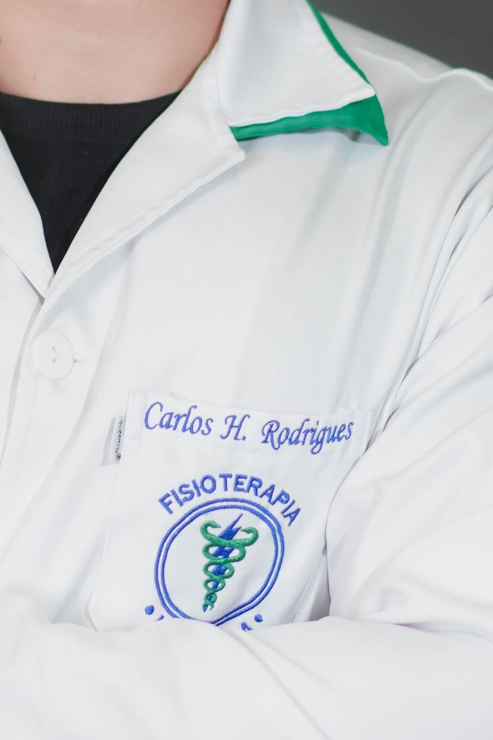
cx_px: 59
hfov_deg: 6.2
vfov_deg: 9.3
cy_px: 210
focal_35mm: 221
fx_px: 4539
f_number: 1.4
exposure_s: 1/125
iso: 125
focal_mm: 56
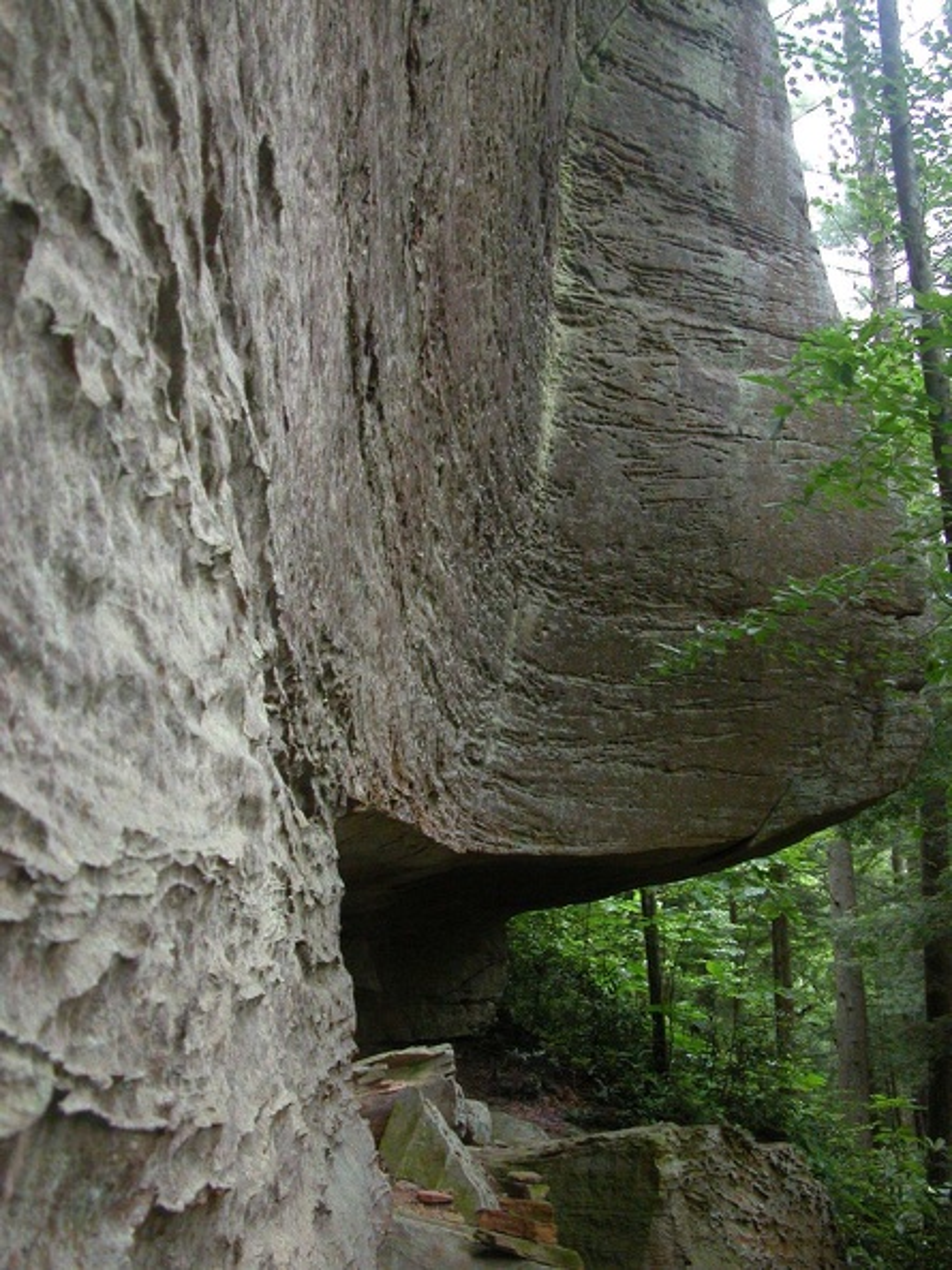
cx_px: 476
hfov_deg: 41.8
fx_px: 1248
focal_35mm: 34
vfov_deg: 54.0
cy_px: 635
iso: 400
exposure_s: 1/60
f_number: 2.8
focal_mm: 8.9
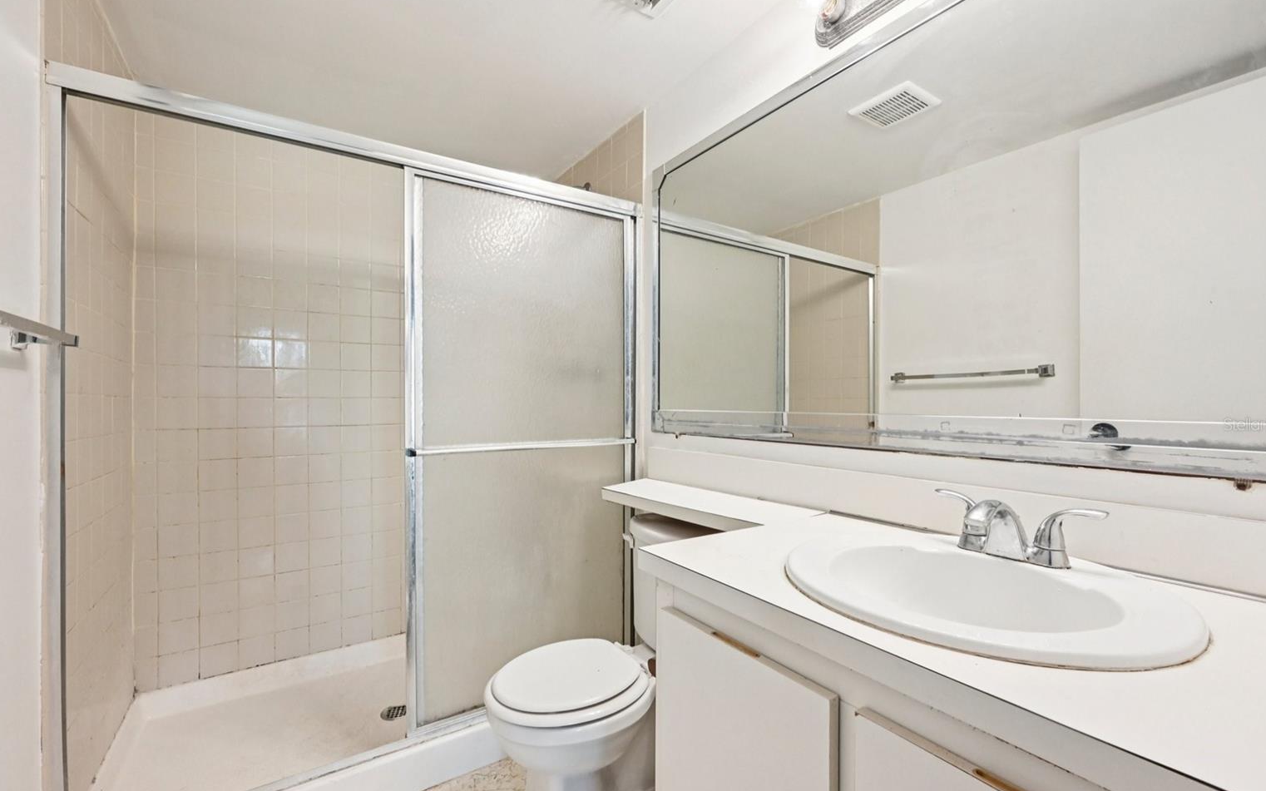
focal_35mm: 15
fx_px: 518
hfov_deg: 101.5
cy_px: 424
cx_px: 632
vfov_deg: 74.7
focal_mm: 14
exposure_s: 1/100
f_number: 9
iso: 2500
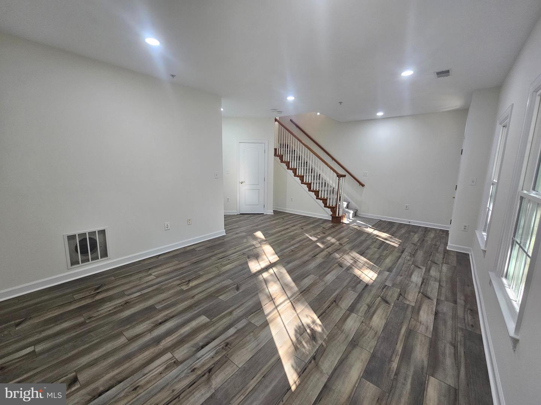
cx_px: 270
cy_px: 202
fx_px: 203
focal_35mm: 13
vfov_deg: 89.9
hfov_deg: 106.2
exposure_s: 1/60
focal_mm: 2.2
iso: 125
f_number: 2.2
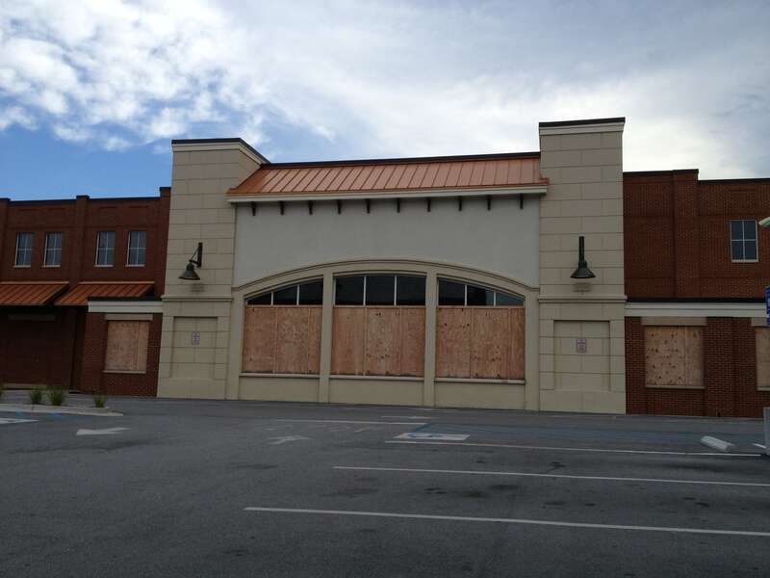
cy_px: 289
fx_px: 779
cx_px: 385
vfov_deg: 40.7
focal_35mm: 35
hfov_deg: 52.6
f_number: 2.4
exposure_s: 1/935
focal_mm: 4.28
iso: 64
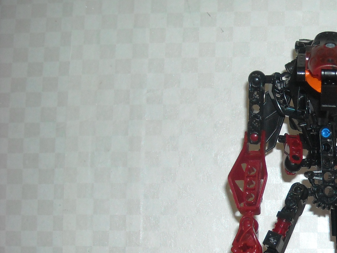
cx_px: 324
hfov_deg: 27.2
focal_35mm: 68
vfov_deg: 21.5
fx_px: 662
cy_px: 182
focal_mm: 5.7
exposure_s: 1/60
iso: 200
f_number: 2.8
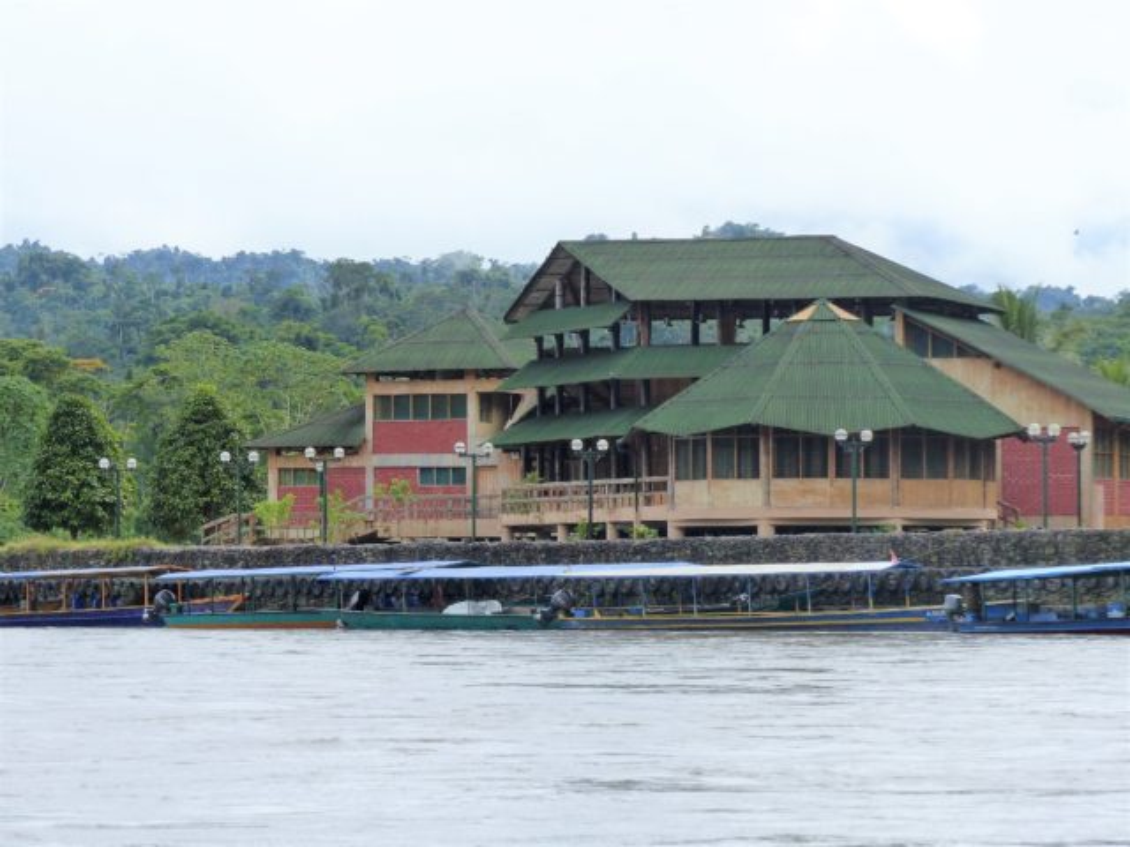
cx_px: 565
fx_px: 5060
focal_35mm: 155
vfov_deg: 9.6
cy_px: 424
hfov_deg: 12.7
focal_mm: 27.8
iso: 160
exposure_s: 1/1300
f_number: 4
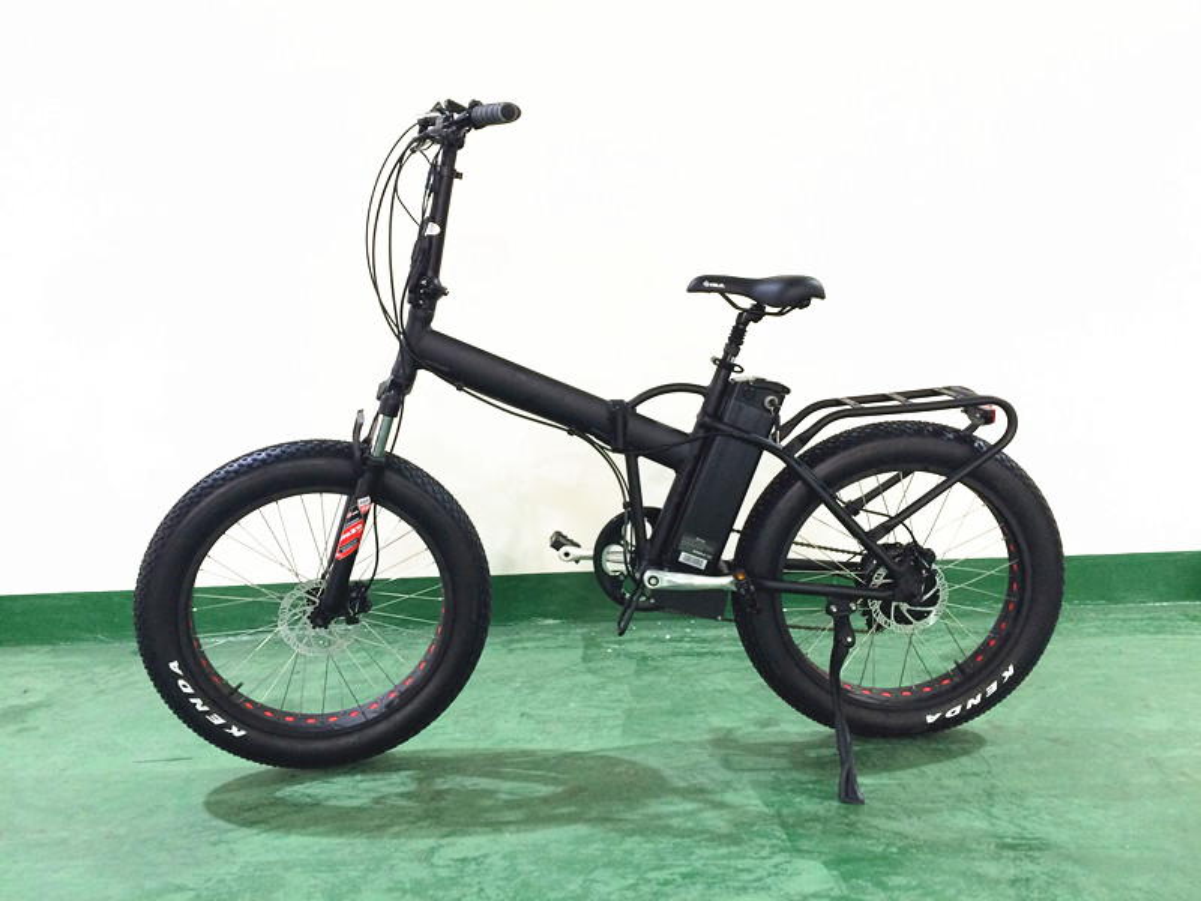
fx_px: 1006
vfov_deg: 48.2
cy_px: 450
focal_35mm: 29
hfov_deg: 61.7
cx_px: 600
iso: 125
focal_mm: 4.15
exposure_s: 1/30
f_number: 2.2
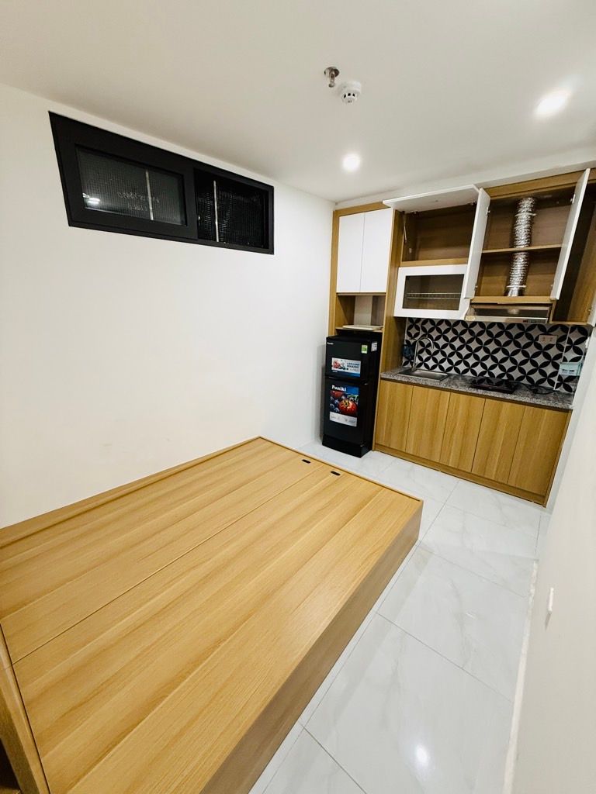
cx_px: 298
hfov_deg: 85.7
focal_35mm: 14
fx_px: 321
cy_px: 397
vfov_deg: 102.1
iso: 320
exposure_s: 1/100
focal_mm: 2.22
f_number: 2.2
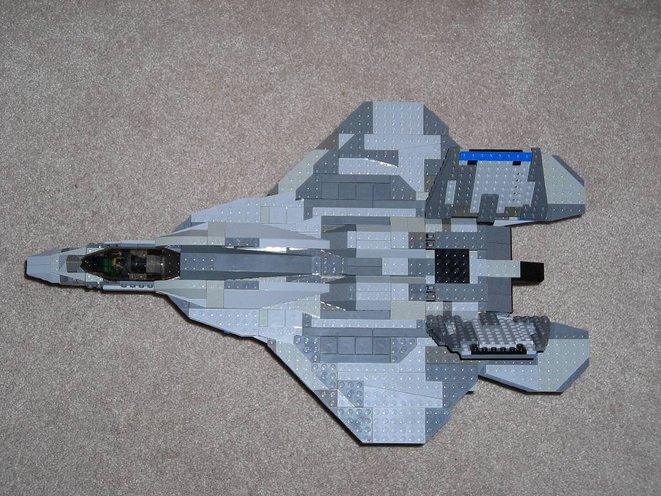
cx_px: 330
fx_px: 1470
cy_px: 248
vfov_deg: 19.1
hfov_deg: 25.3
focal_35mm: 77
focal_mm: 12.7
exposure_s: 1/120
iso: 92
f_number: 4.2
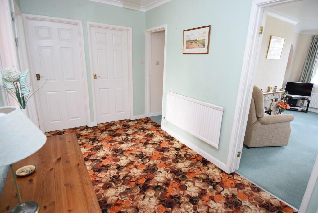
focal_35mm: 18
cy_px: 106
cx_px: 159
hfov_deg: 90.0
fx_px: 159
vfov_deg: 67.5
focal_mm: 12
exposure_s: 1/60
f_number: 4
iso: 640
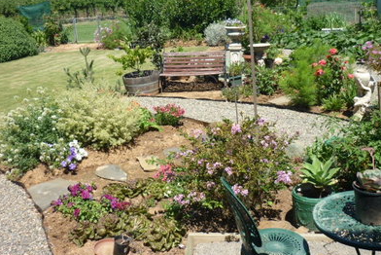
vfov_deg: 31.7
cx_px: 198
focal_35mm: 42
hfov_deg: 46.4
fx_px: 445
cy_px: 84
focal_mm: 5.5
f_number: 8
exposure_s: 1/125
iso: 80
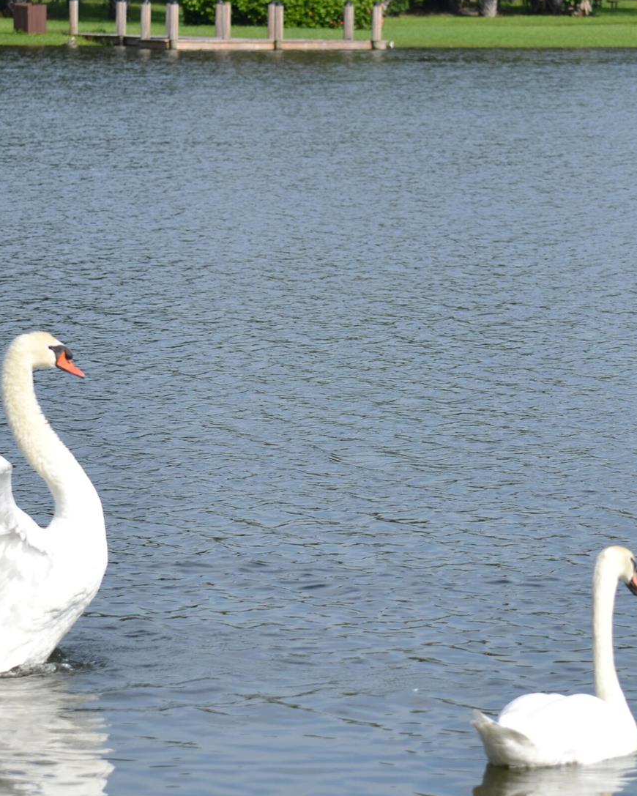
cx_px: 349
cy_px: 383
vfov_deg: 8.5
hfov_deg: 6.8
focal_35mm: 228
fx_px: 5372
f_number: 5.6
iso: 100
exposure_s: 1/500
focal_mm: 86
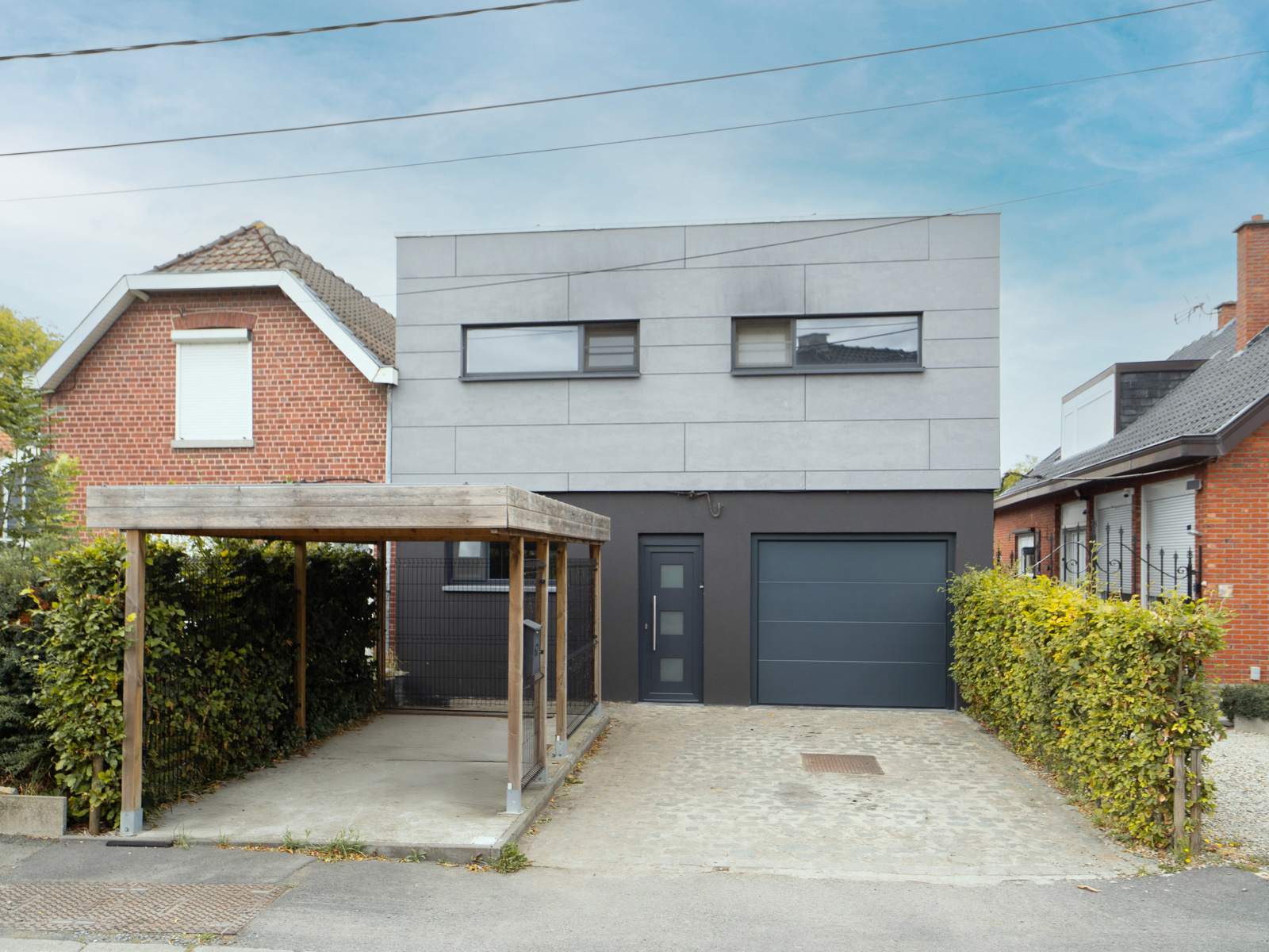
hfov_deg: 71.6
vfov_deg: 56.8
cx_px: 634
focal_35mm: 24
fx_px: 880
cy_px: 476
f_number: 4
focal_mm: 12
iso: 200
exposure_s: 1/160
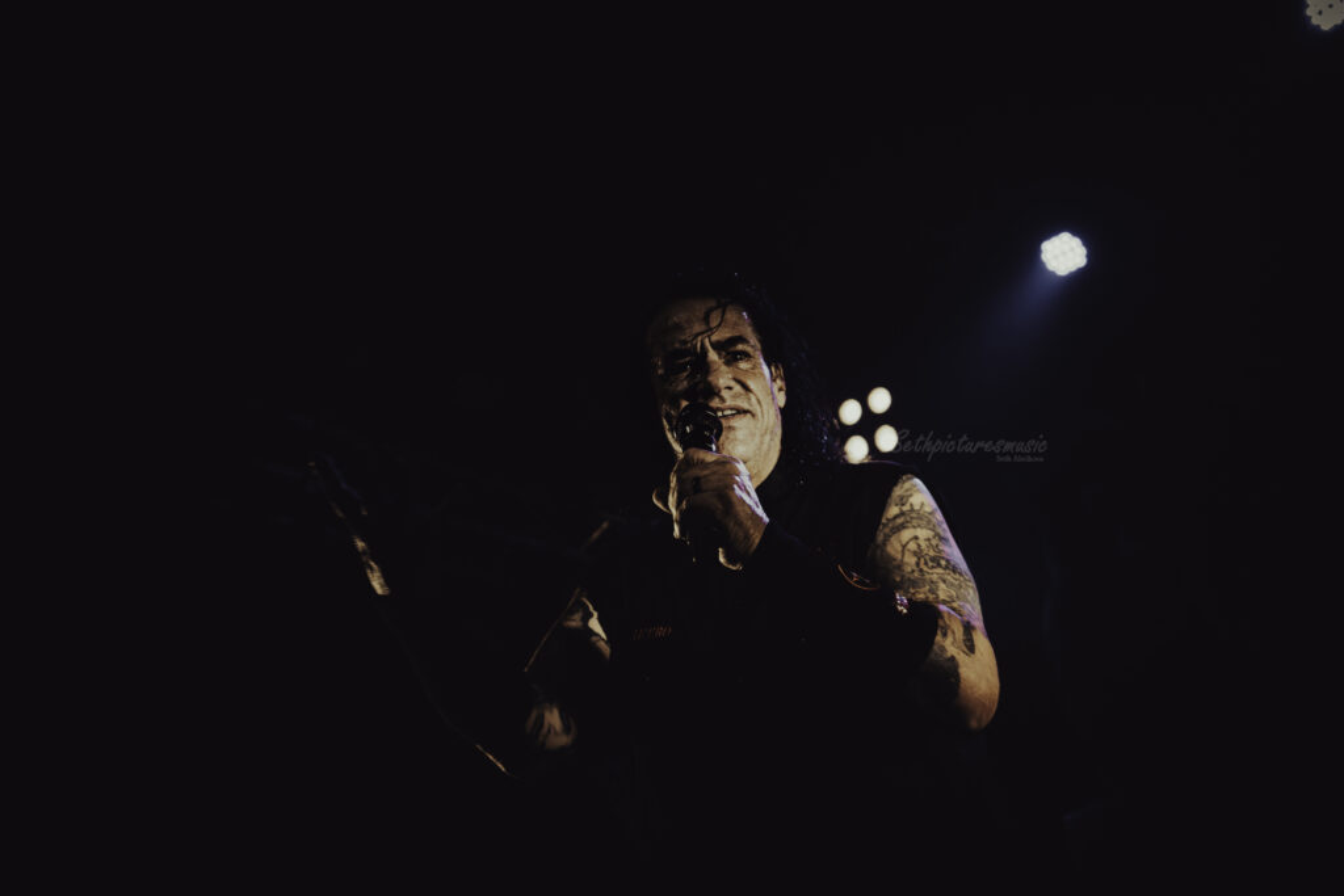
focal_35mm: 41
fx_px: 1531
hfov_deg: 47.4
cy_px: 448
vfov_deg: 32.6
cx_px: 672
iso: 1000
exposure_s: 1/160
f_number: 4.5
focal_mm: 41
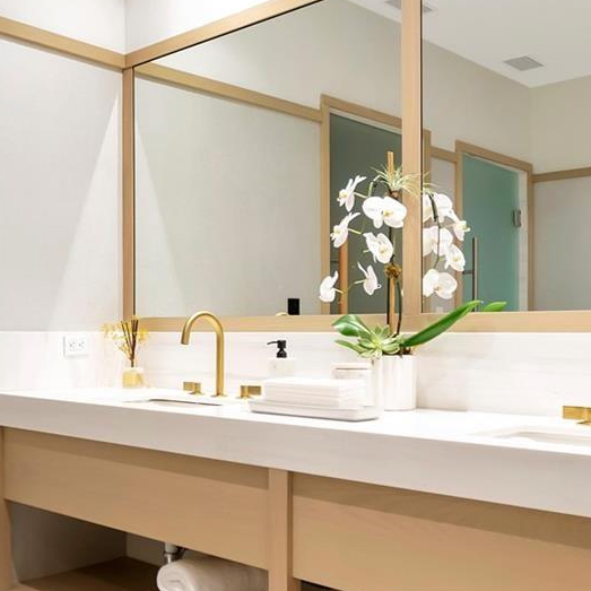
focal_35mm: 39
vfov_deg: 42.8
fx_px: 753
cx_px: 113
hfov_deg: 40.9
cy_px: 321
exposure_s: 1/13
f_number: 4.5
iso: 400
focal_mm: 10
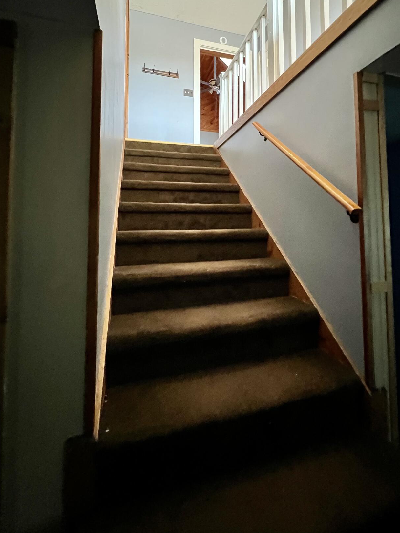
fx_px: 246
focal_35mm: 16
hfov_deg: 77.9
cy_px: 209
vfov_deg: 93.1
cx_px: 221
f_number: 1.8
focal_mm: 1.57
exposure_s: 1/40
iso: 1000
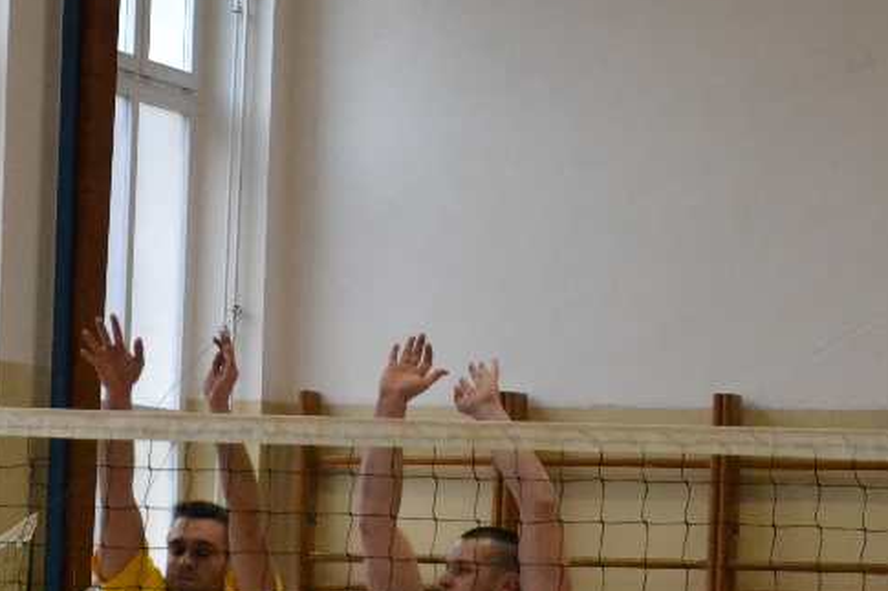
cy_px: 575
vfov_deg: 6.6
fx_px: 5079
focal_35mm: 206
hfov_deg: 9.9
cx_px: 110
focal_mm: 52
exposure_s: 1/500
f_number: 5
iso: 3200
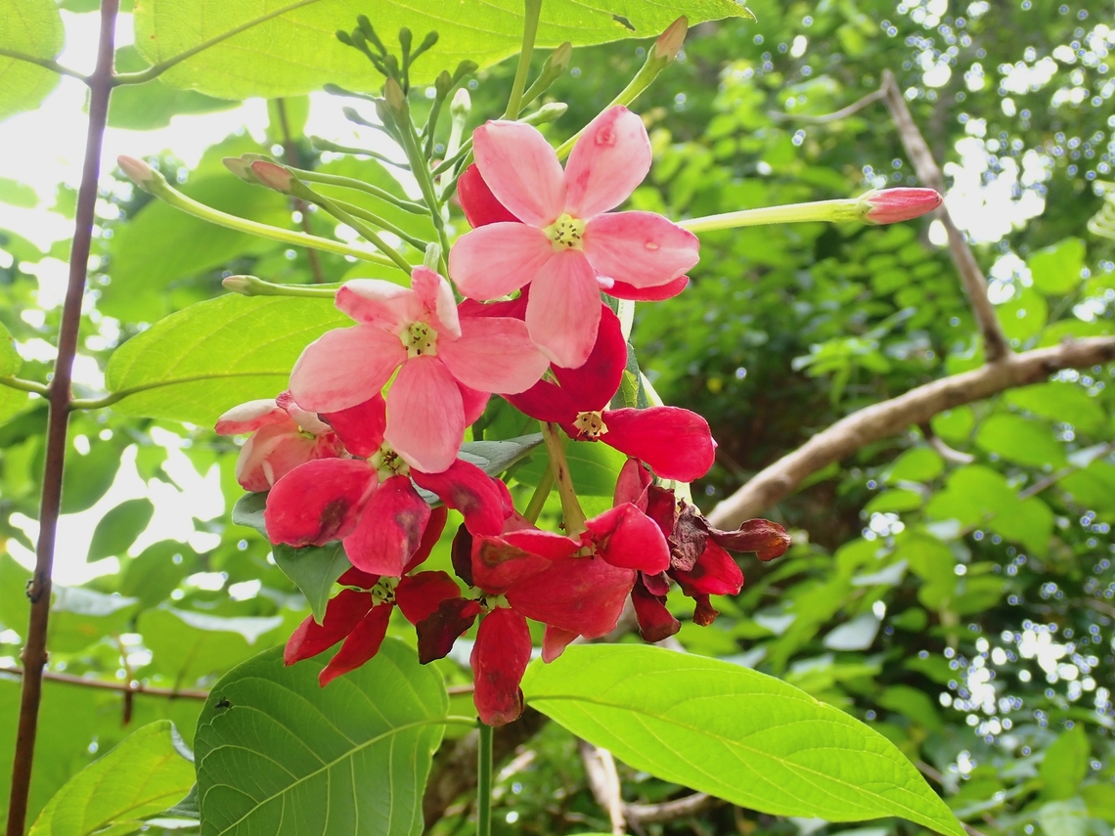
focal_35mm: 44
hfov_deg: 42.9
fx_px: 1417
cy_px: 418
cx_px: 558
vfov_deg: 32.9
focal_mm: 7.84
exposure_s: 1/125
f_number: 4
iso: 200
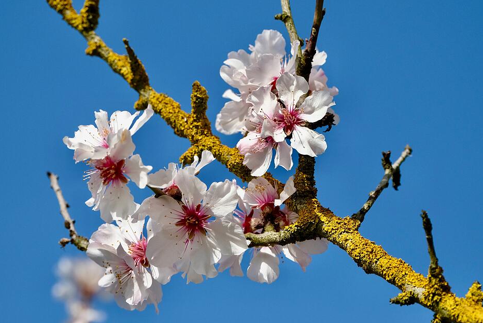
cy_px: 162
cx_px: 241
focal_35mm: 199
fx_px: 2671
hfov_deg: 10.3
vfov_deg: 6.9
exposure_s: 1/6000
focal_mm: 132
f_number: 6.4
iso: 1600
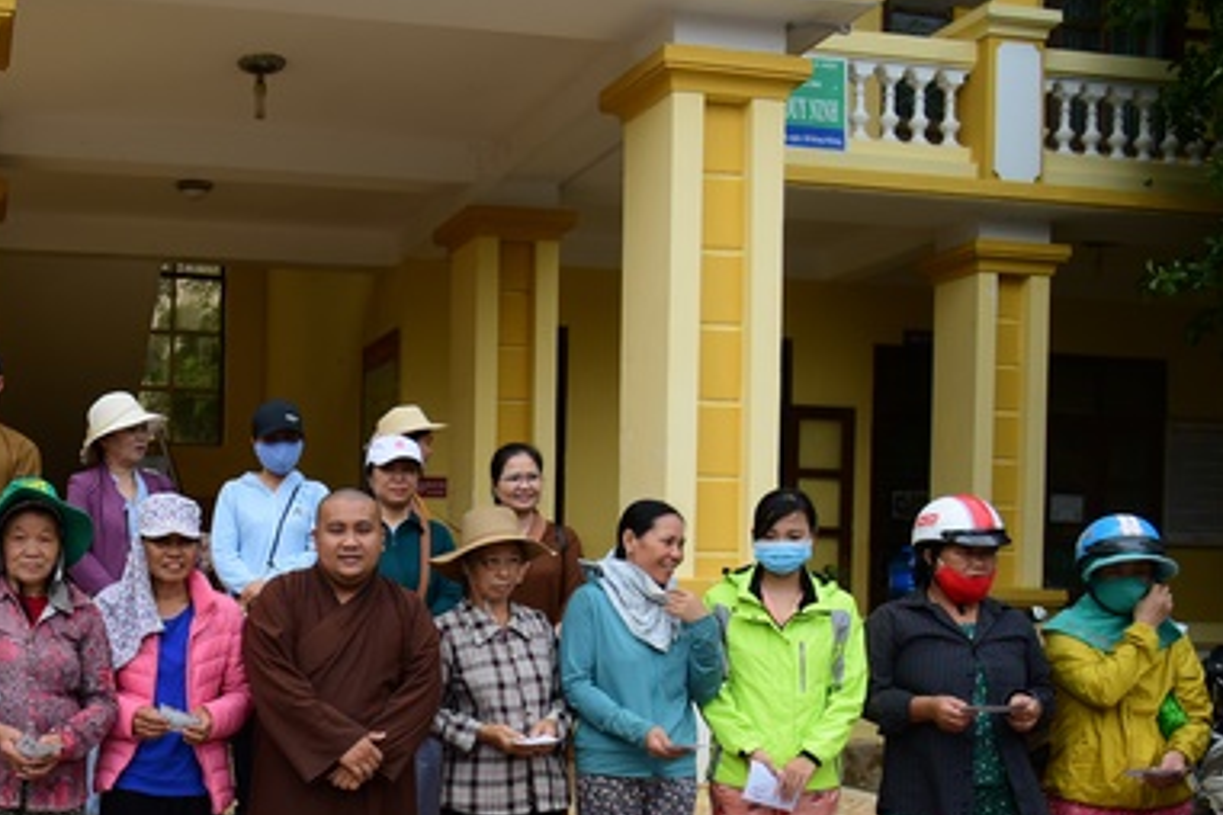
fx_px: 1393
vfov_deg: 31.9
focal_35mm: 41
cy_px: 632
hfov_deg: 44.5
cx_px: 199
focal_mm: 24
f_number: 4
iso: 500
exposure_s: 1/2000
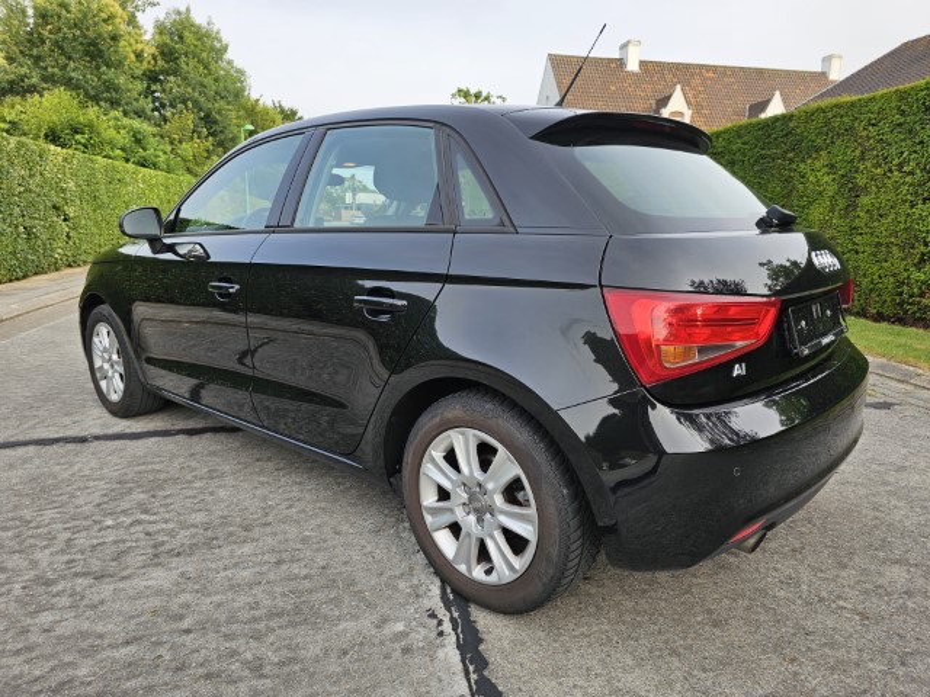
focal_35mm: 23
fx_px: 618
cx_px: 465
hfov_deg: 73.9
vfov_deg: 58.9
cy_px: 348
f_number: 1.7
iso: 12
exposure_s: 1/180
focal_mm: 6.3
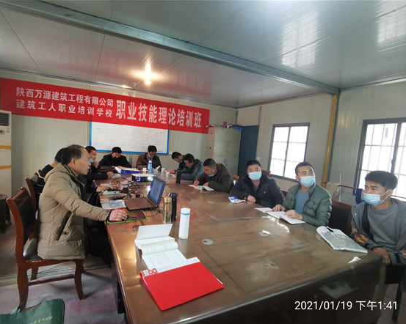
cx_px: 195
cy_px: 164
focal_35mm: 18
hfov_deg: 86.4
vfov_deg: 73.8
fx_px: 216
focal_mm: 2.26
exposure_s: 1/33.3
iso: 160
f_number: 2.2
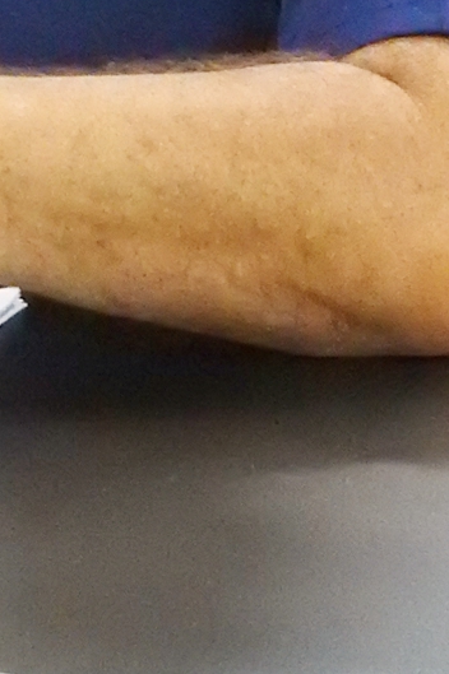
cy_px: 293
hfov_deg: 2.8
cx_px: -133
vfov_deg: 4.2
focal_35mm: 488
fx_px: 9141
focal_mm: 18.8
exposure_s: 1/13
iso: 1600
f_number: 4.8
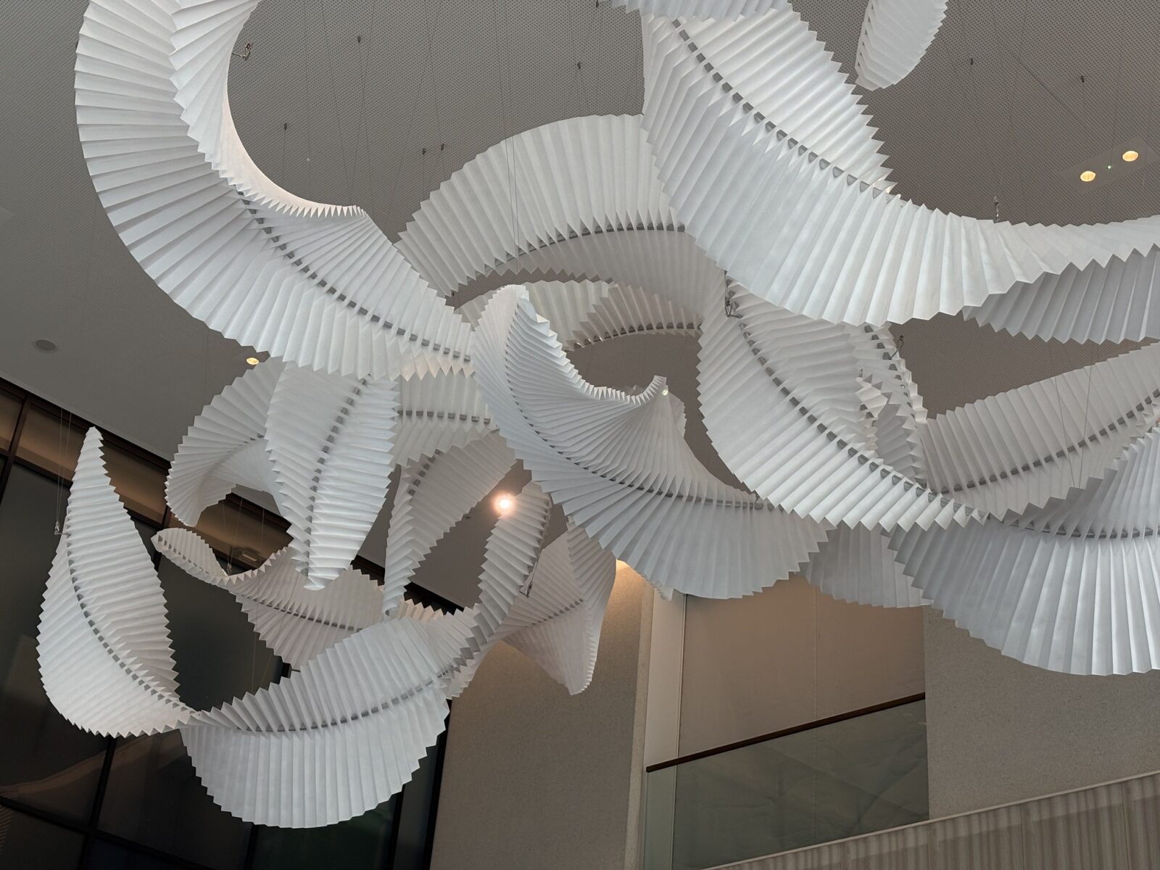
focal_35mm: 52
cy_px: 435
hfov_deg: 36.8
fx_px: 1743
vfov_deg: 28.0
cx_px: 580
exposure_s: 1/100
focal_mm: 5.96
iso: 40
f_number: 1.6
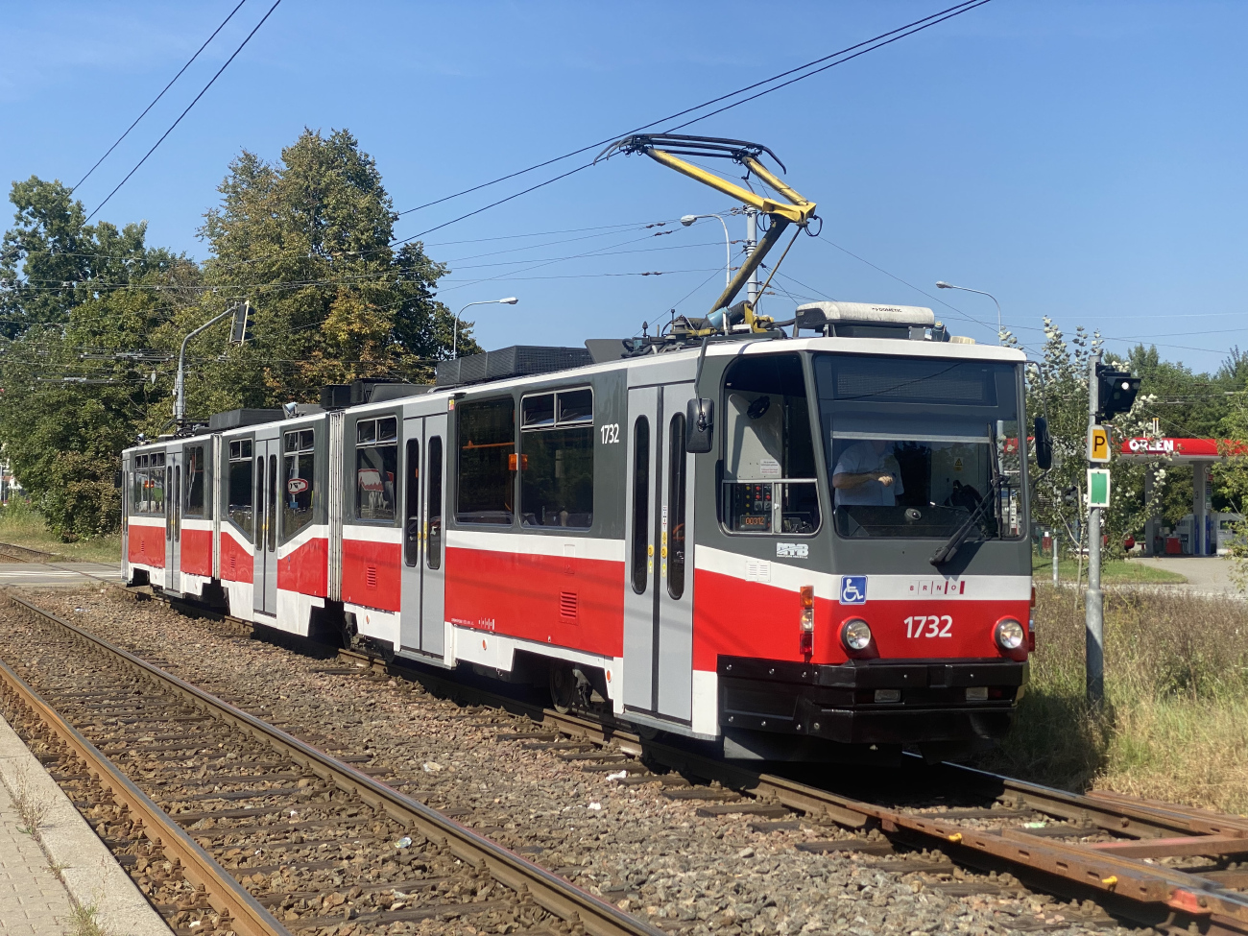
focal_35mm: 52
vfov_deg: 28.0
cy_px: 468
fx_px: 1875
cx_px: 624
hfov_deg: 36.8
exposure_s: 1/1370
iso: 20
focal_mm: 6
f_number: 2
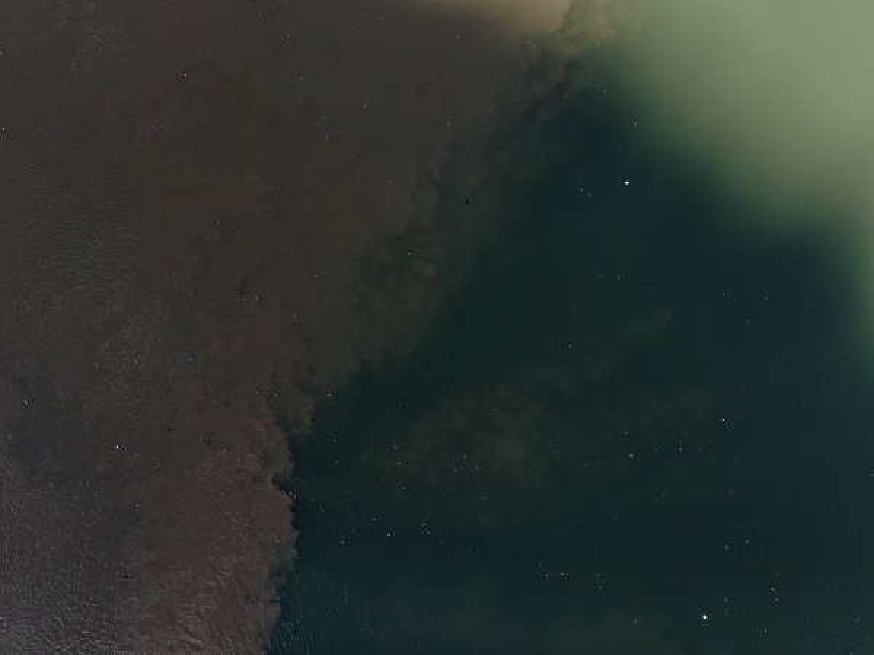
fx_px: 757
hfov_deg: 60.0
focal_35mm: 30
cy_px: 328
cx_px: 437
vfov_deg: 46.8
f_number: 3.1
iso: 100
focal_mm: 5.22
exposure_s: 1/320
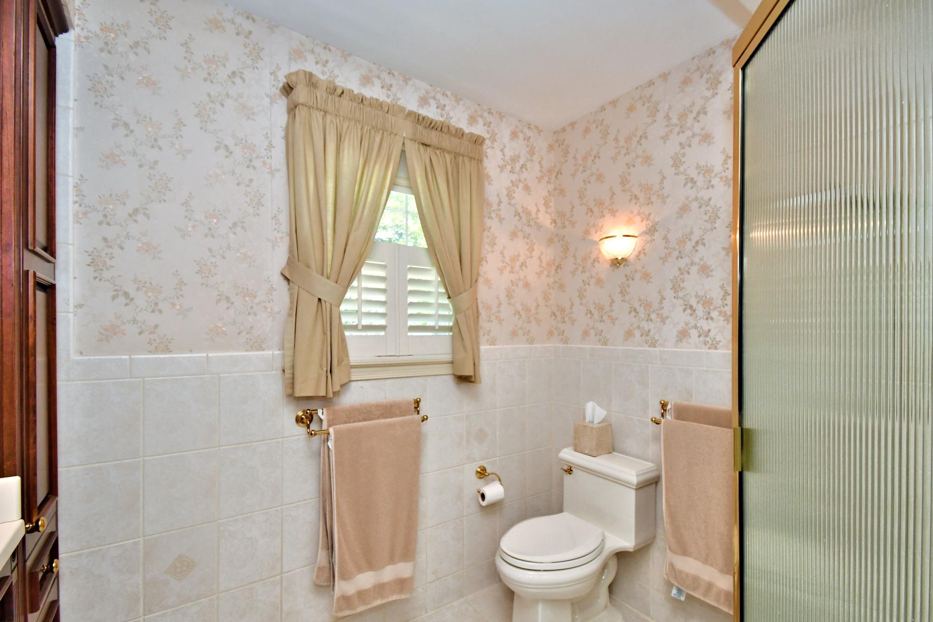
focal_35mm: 16
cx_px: 487
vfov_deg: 73.7
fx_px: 415
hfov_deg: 96.7
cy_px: 329
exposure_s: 1/250
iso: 1000
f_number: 6.3
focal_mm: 10
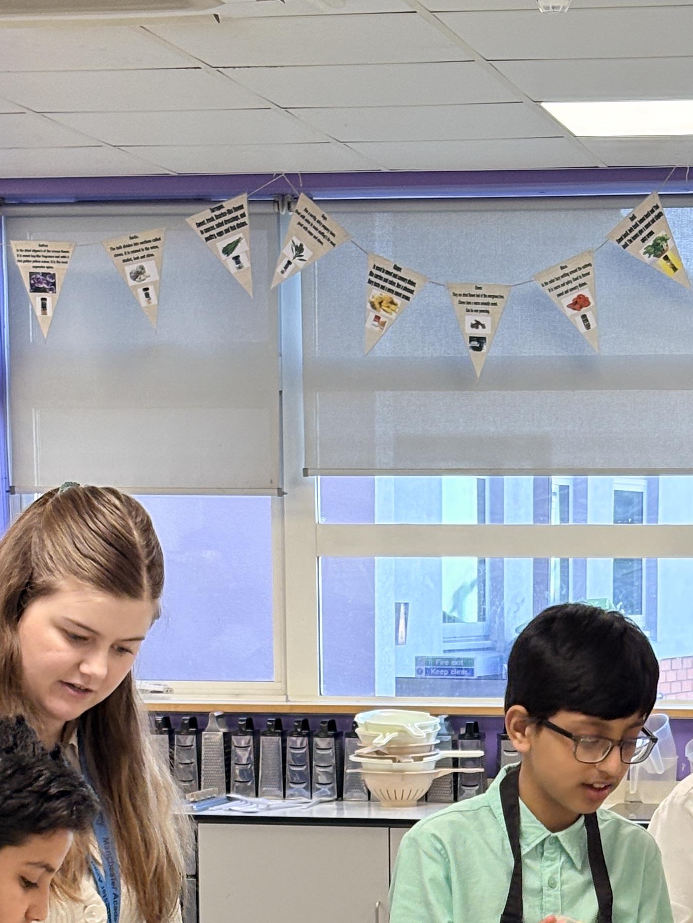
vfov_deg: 16.9
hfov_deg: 13.1
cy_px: 994
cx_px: 539
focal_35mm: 113
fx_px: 3015
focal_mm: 5.96
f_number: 1.6
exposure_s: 1/100
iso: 50
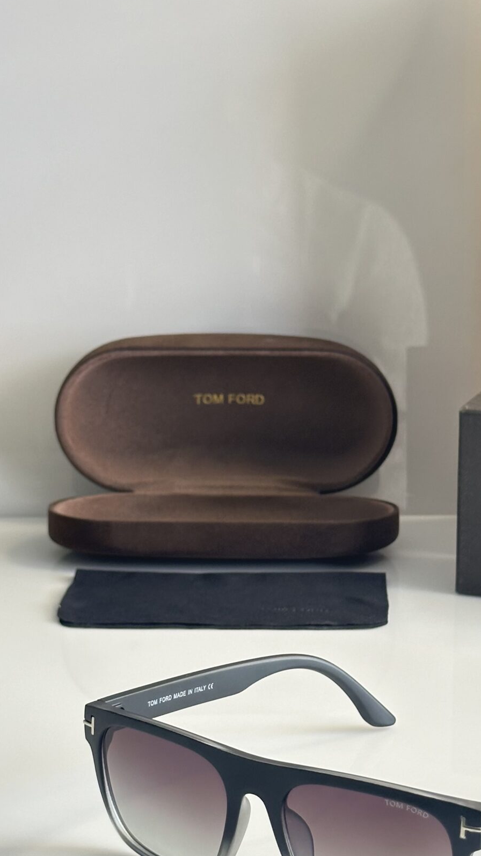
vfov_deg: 25.2
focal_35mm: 84
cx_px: 308
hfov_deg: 14.4
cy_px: 568
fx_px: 1906
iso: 125
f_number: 1.78
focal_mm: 6.86
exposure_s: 1/60
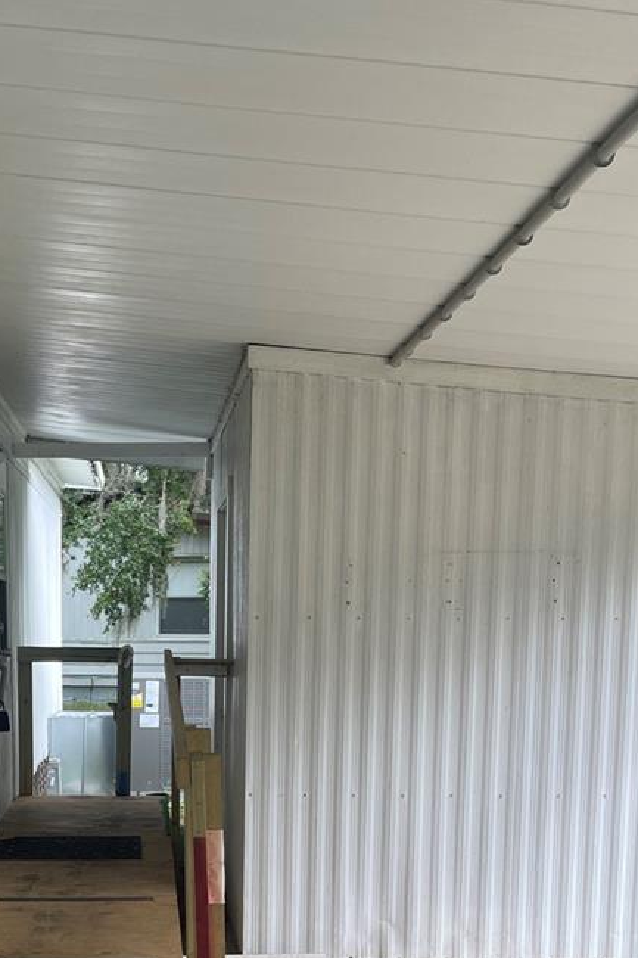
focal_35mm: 48
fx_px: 1277
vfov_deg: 39.5
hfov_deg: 27.4
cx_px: 113
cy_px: 765
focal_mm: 5.1
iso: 32
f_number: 1.6
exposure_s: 1/496
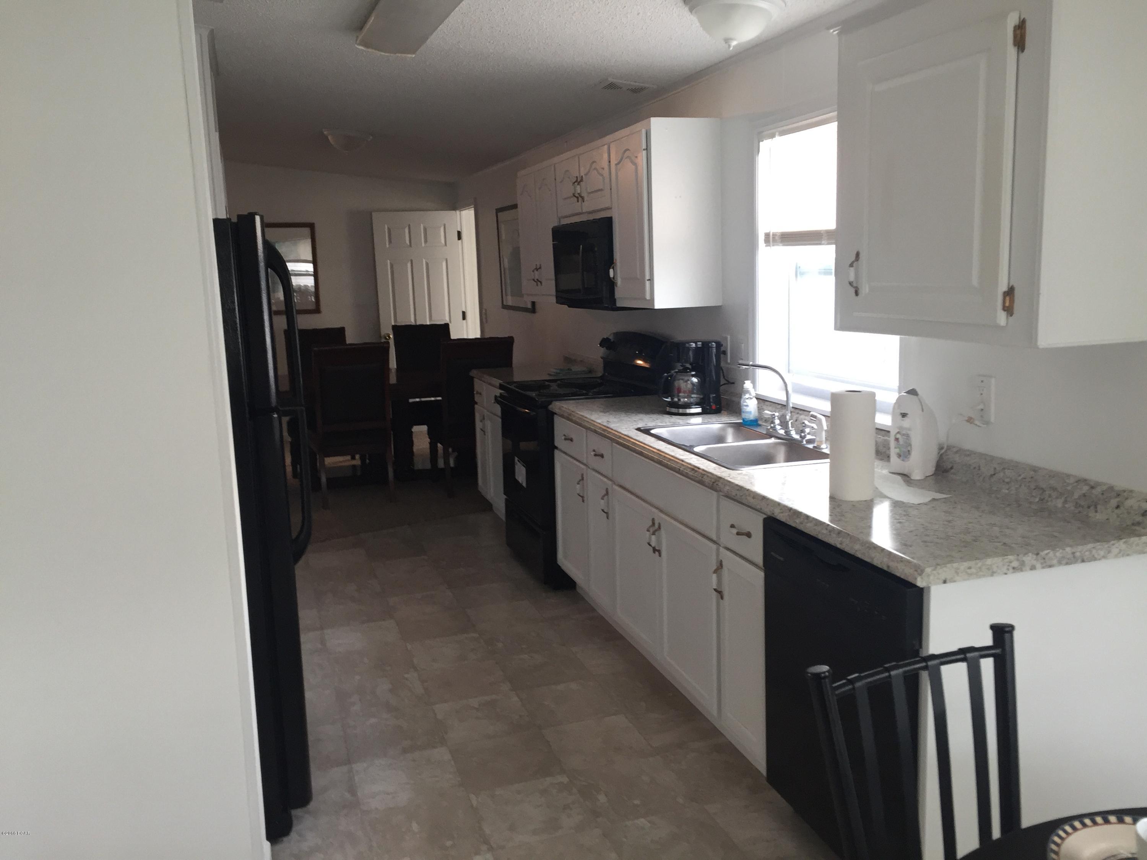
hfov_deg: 61.7
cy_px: 430
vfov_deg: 48.2
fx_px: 961
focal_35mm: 29
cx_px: 574
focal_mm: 4.15
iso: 100
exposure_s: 1/30
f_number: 2.2
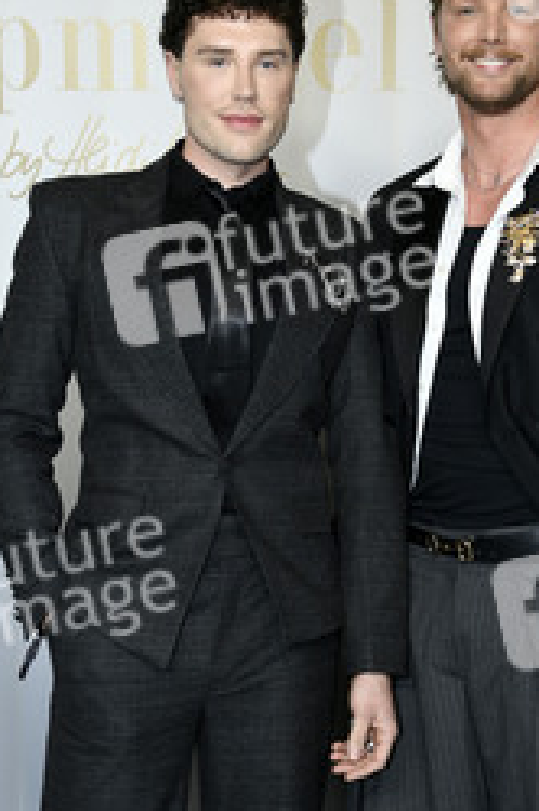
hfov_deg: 15.5
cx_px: 364
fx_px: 1982
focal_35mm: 88
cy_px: 431
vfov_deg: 23.1
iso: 1000
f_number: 5.6
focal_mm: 55
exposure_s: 1/250
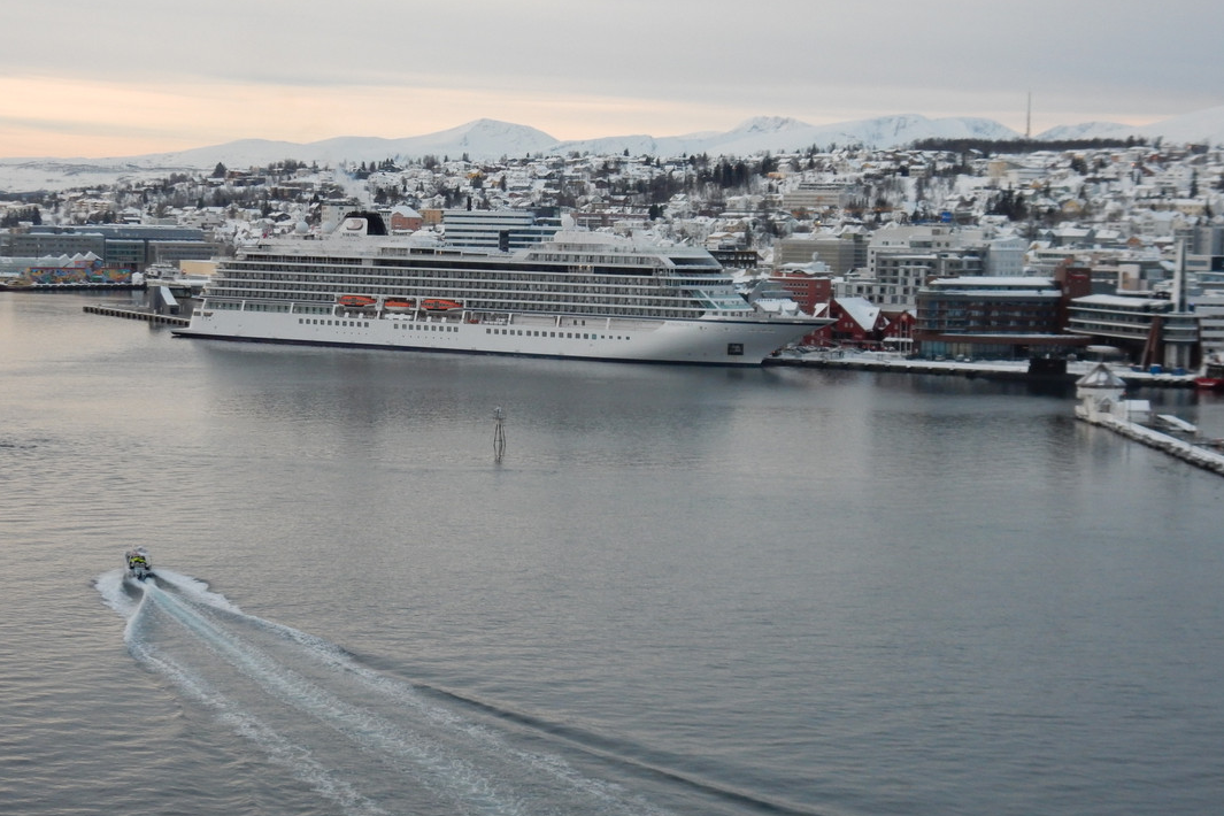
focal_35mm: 74
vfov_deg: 18.4
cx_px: 612
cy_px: 436
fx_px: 2516
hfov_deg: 27.3
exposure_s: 1/250
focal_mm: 12.6
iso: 360
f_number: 4.8
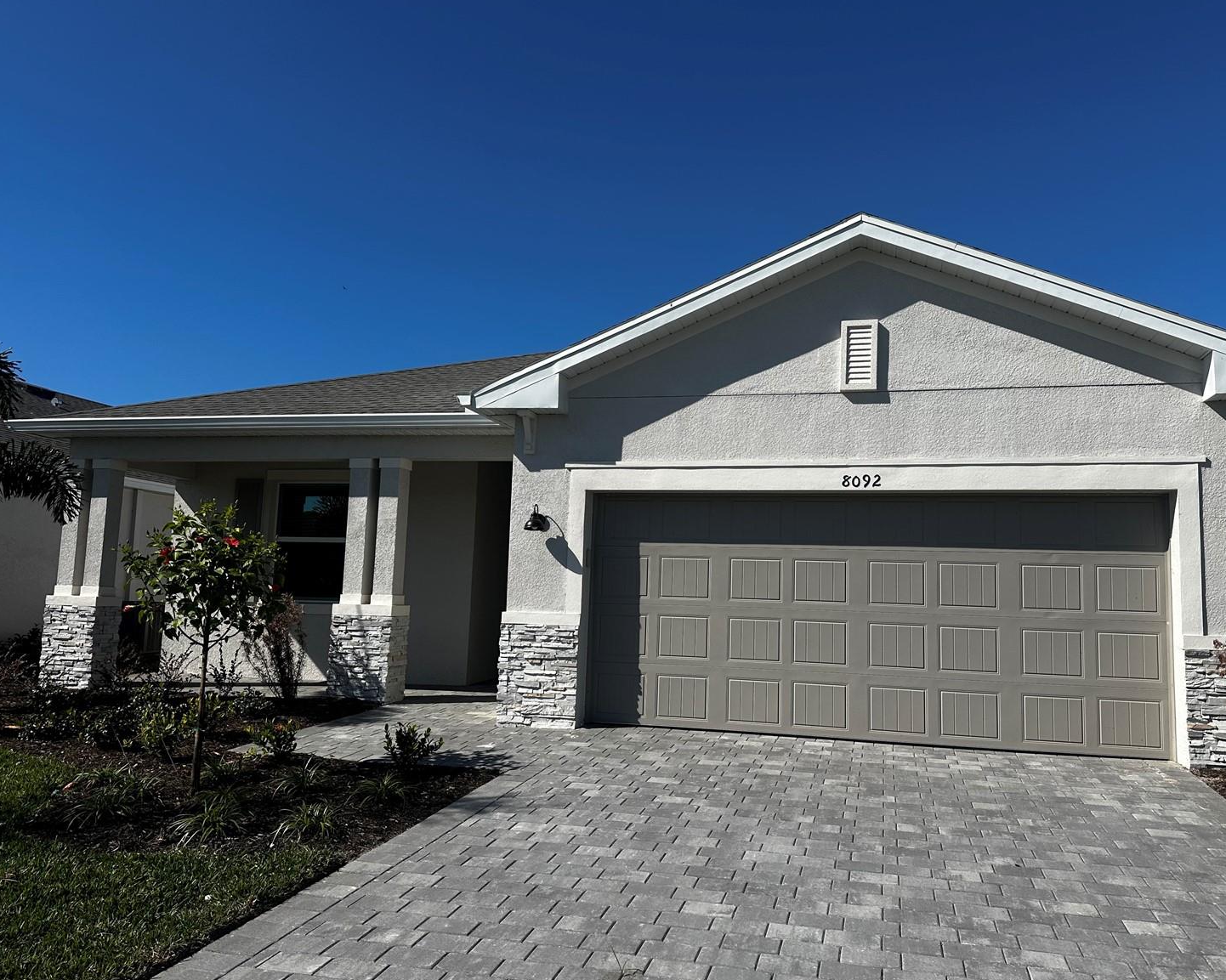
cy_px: 490
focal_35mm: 26
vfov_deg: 54.9
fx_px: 943
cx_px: 662
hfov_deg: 65.9
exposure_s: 1/7576
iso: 80
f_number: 1.78
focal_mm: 6.86
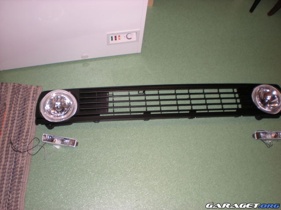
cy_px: 105
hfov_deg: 49.0
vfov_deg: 37.7
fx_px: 308
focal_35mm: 38
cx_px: 140
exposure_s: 1/60
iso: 115
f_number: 3.1
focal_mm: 6.3
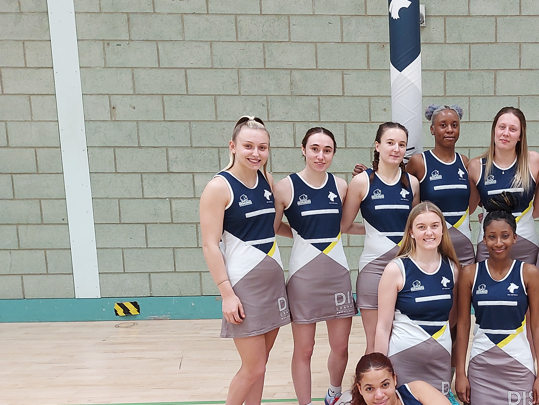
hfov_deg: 44.1
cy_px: 252
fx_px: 623
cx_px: 444
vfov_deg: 35.8
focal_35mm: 40
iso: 200
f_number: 1.8
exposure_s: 1/50
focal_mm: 5.23
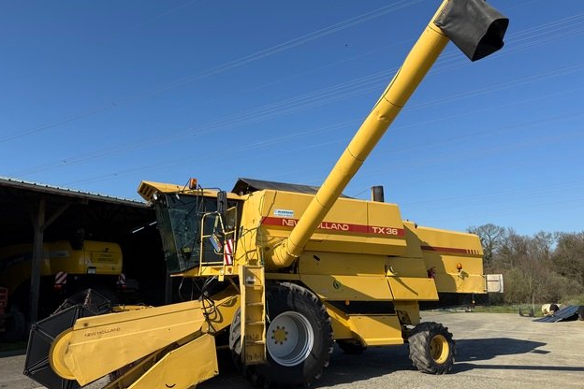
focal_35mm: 26
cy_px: 199
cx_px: 281
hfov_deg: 69.4
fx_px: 422
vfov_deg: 49.5
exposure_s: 1/4975
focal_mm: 6.76
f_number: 1.78
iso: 80
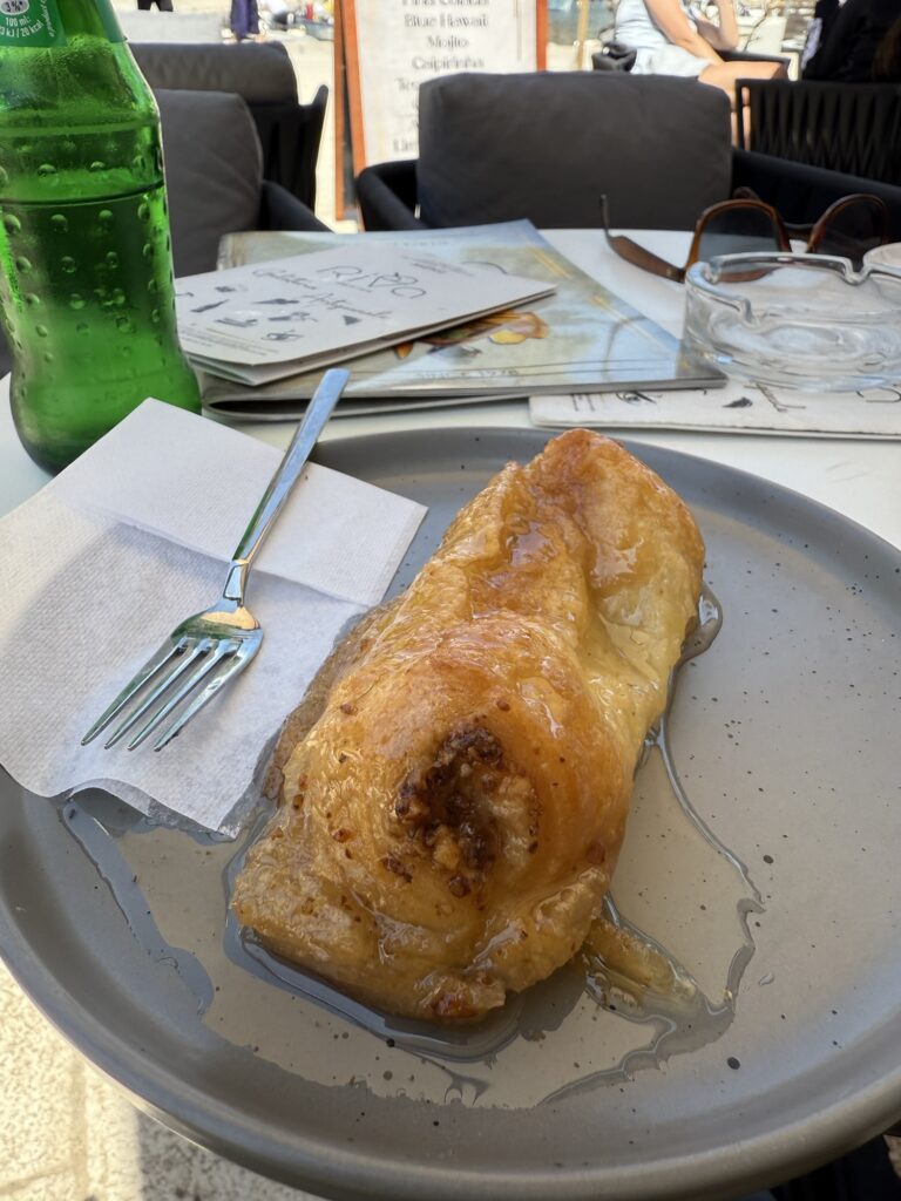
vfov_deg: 71.6
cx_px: 450
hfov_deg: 56.8
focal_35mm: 24
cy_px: 600
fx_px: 833
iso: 50
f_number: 2.2
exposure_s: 1/801
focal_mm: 2.22
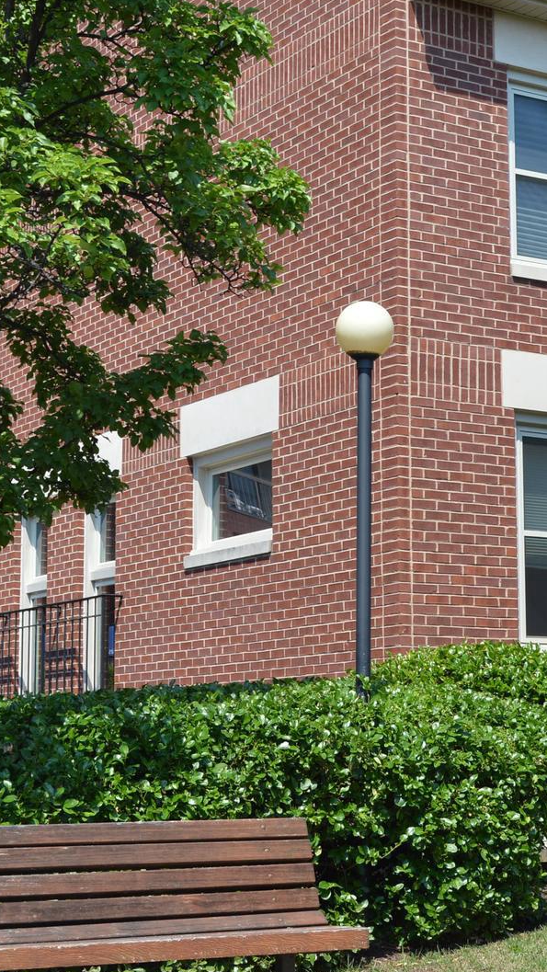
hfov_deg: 16.4
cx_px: 433
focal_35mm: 73
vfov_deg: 28.9
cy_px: 398
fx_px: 1881
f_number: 7.1
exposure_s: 1/200
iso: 100
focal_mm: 24
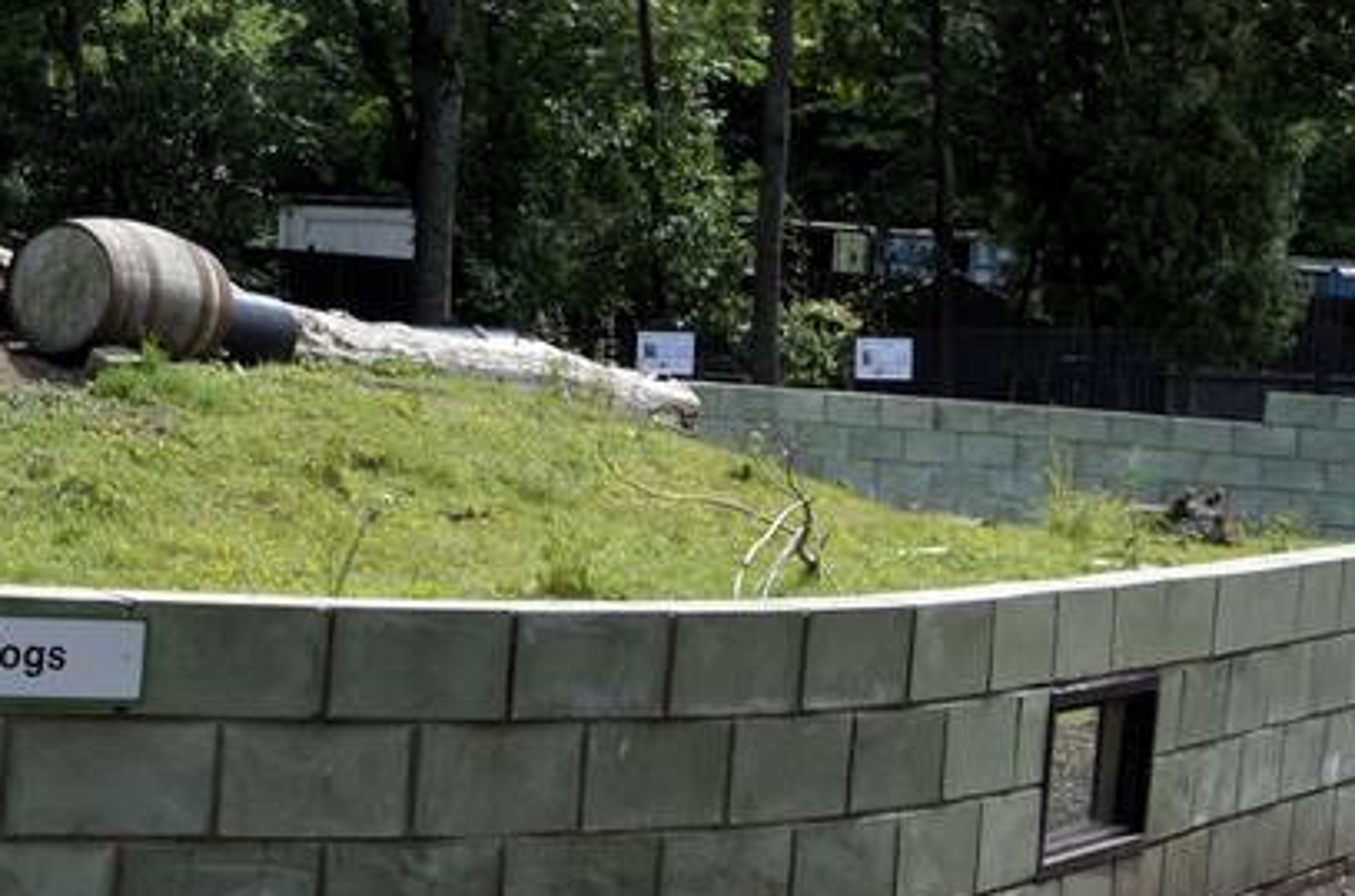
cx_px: -385
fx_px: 3980
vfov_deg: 12.8
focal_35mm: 106
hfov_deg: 18.1
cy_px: 146
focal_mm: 18
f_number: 8
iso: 180
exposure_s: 1/250
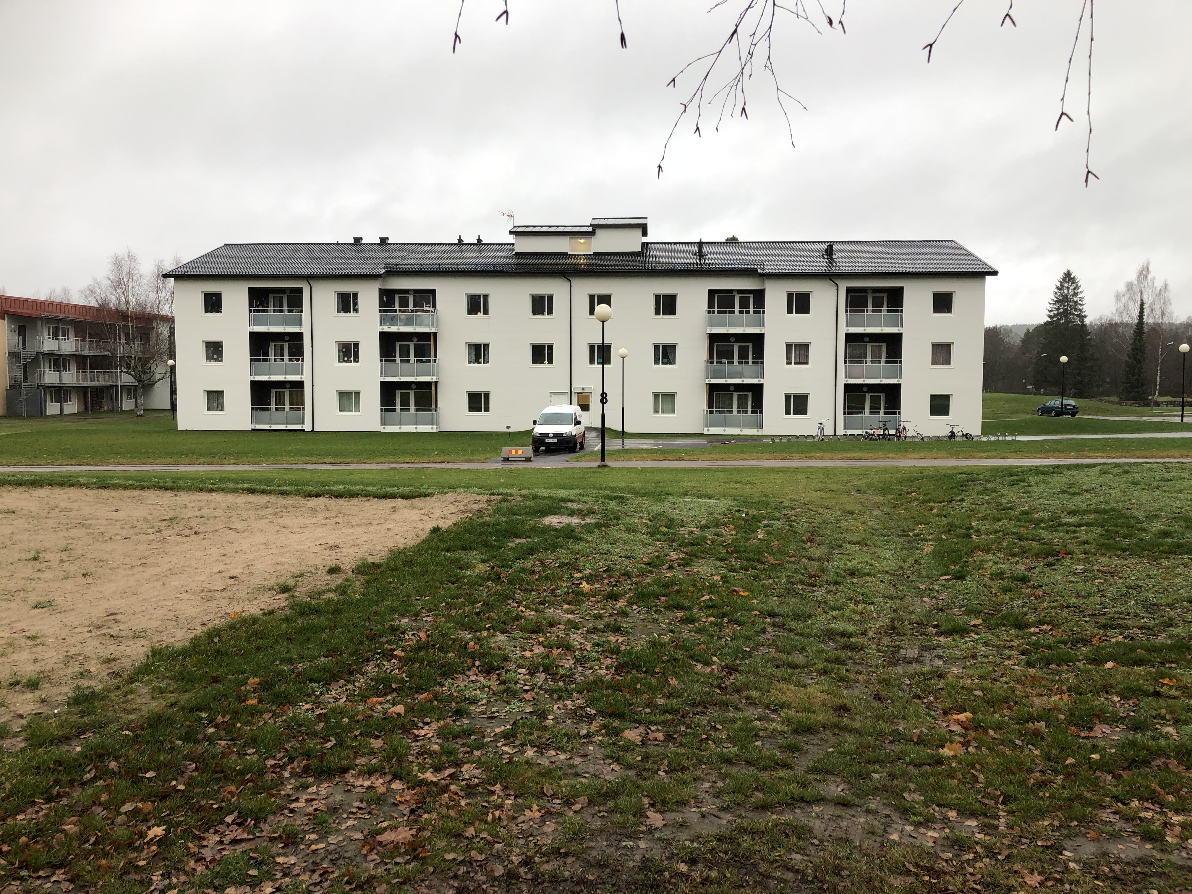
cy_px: 447
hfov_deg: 63.4
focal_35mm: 28
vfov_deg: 49.7
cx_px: 596
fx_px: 964
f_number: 1.8
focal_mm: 3.99
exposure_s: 1/120
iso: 40
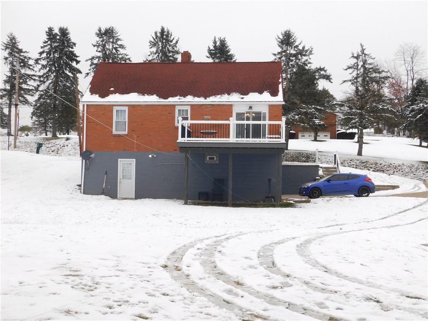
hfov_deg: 42.1
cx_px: 214
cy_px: 160
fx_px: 556
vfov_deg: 32.2
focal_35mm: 45
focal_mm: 8
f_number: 3.7
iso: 125
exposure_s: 1/200
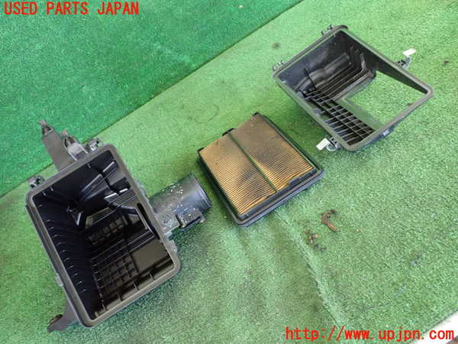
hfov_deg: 56.8
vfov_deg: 44.2
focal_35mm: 32
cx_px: 229
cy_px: 172
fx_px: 423
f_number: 2.4
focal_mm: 5.79
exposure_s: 1/125
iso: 800
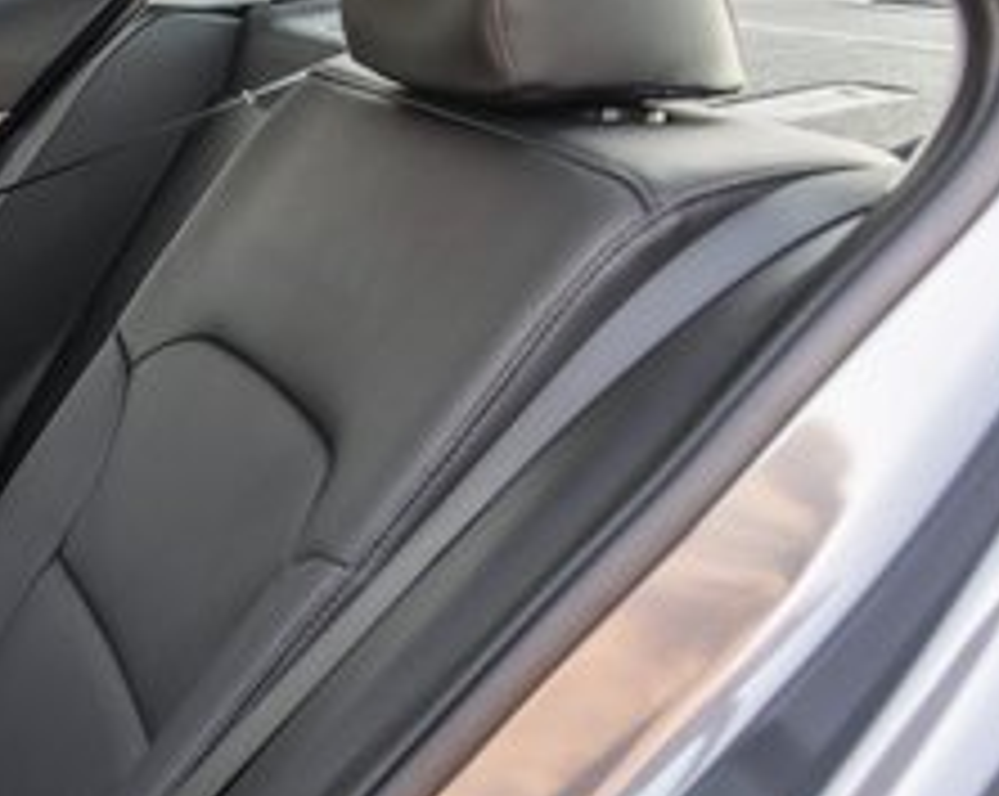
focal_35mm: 61
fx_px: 1801
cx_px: -252
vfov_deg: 24.4
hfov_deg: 26.8
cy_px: 679
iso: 400
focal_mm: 24
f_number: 4.5
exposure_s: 1/40
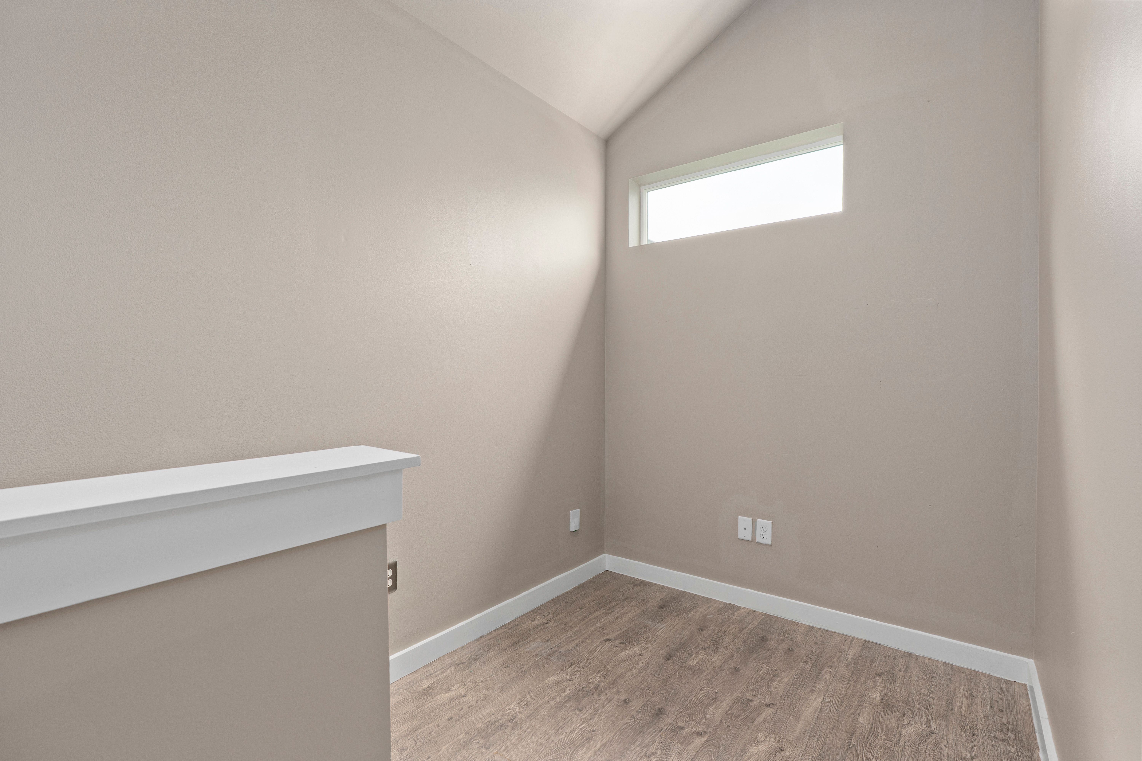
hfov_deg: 96.7
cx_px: 571
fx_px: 508
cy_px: 380
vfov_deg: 73.7
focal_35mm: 16
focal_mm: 16
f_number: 7.1
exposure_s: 1/3
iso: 320
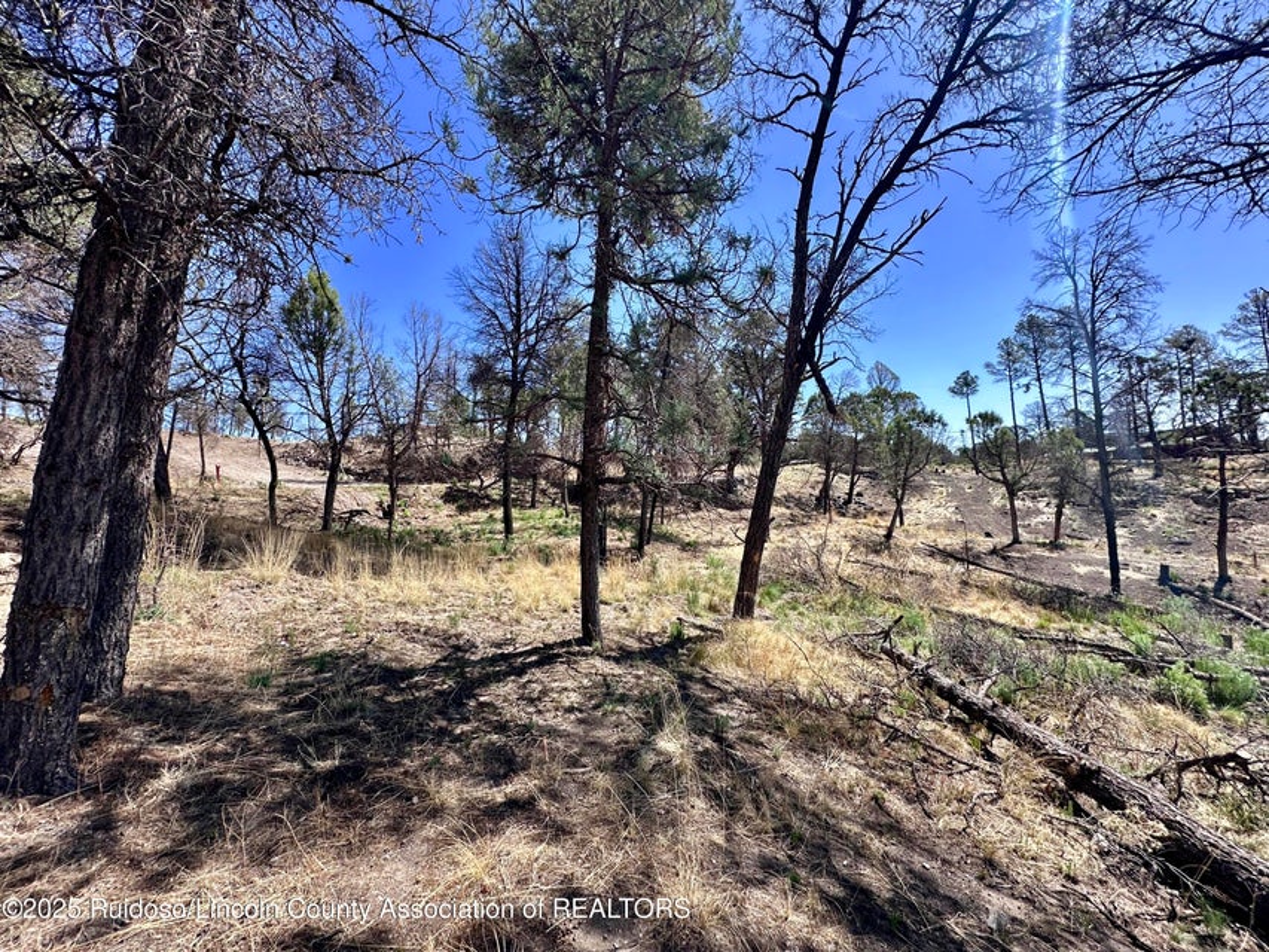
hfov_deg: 102.1
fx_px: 513
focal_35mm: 14
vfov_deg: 85.7
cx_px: 634
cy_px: 476
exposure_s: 1/1033
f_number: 2.2
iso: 40
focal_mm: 2.22
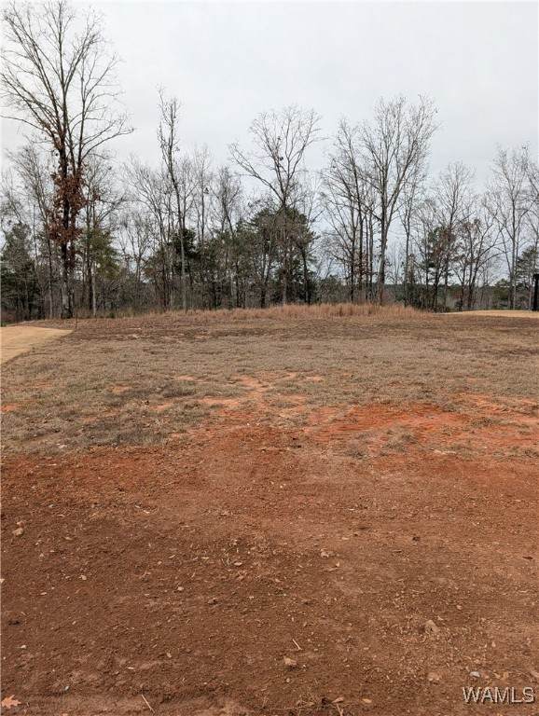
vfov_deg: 71.5
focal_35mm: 24
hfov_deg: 56.9
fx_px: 497
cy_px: 358
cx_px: 270
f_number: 1.68
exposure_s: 1/355
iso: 28
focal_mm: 6.9
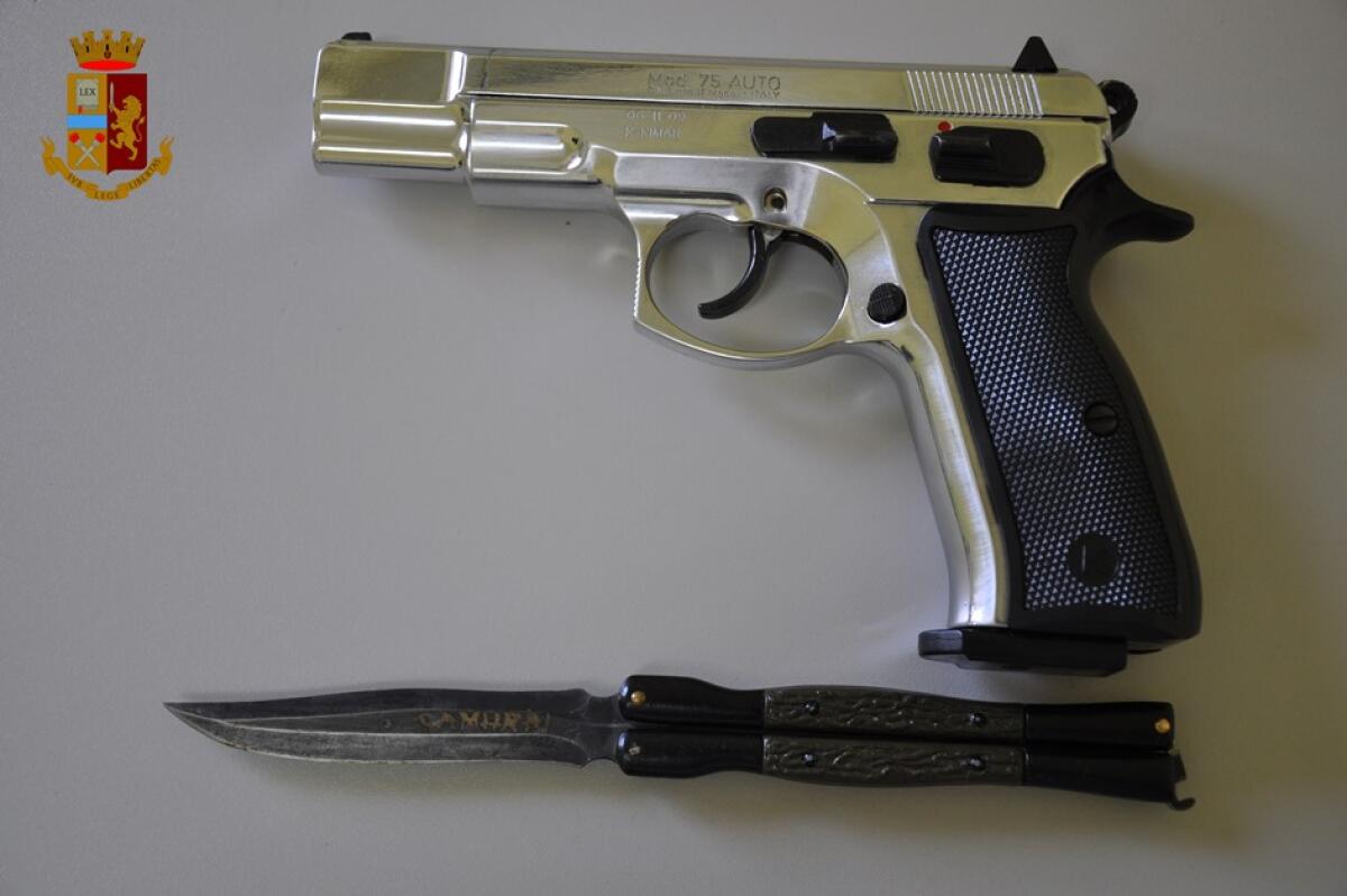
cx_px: 674
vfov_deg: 28.0
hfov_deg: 41.1
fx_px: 1794
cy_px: 448
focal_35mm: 48
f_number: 4
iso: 400
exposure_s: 1/60
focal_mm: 32
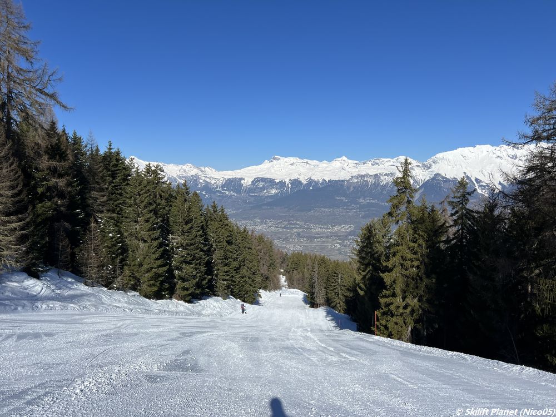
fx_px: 418
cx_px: 278
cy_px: 208
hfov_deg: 67.3
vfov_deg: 53.1
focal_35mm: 26
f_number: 1.5
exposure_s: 1/8000
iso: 50
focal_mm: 5.7
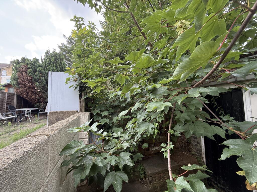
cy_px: 96
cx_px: 128
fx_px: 104
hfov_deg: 102.1
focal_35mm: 14
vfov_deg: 85.7
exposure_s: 1/100
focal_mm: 2.22
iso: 50
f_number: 2.2
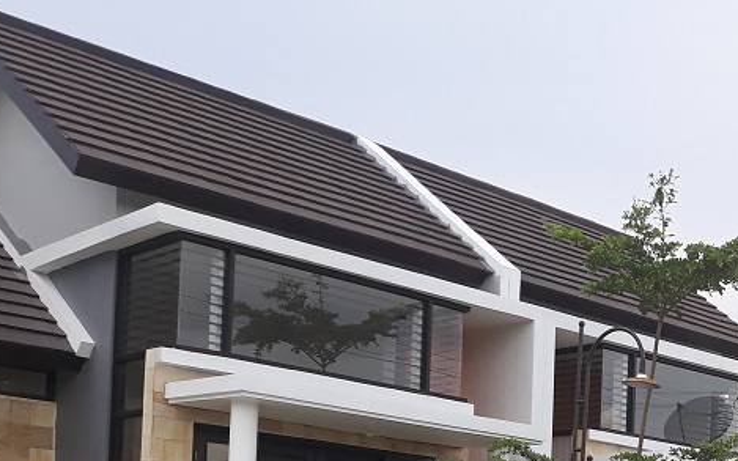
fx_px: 1267
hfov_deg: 29.9
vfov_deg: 19.0
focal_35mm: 63
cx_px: 763
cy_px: 606
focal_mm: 3.71
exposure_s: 1/665
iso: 40
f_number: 1.7
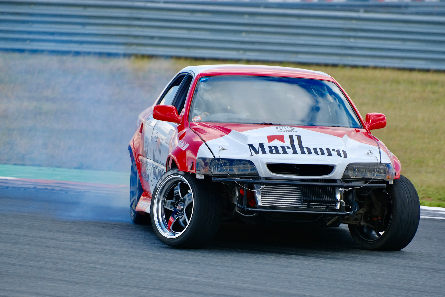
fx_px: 4969
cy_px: 148
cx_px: 222
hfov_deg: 5.1
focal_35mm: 402
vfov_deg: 3.4
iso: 320
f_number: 5.6
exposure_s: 1/750
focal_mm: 268.2
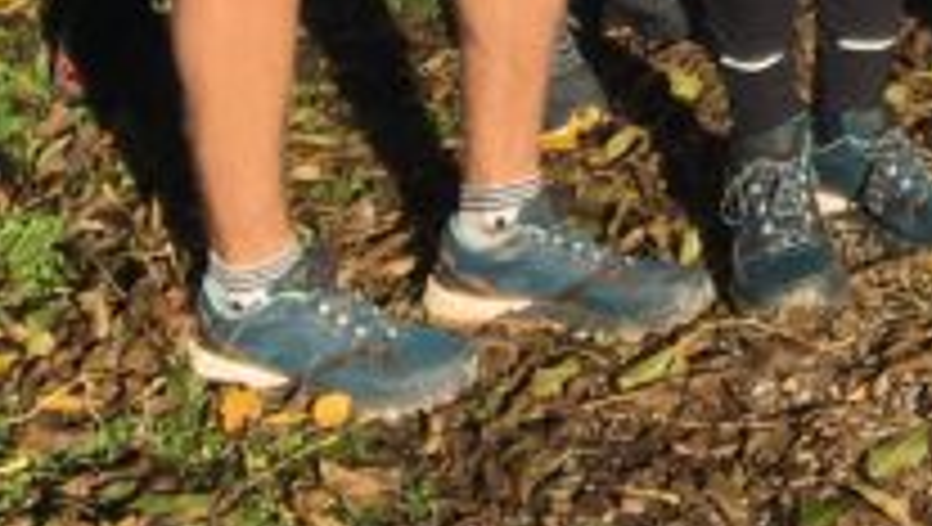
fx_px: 3538
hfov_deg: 13.9
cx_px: 1454
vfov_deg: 7.7
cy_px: -881
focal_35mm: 143
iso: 25
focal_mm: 4.15
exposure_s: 1/1832
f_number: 2.2
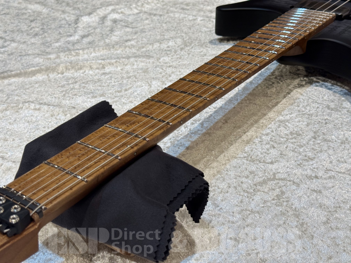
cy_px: 132
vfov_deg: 30.3
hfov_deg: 39.7
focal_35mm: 48
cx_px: 176
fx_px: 487
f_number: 1.78
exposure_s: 1/120
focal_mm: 6.76
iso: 100
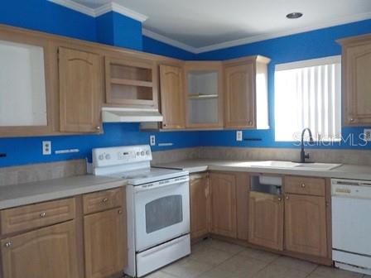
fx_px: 322
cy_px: 139
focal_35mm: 30
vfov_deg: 46.8
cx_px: 186
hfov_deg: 60.0
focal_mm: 4.1
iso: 400
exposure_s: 1/30
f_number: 3.3
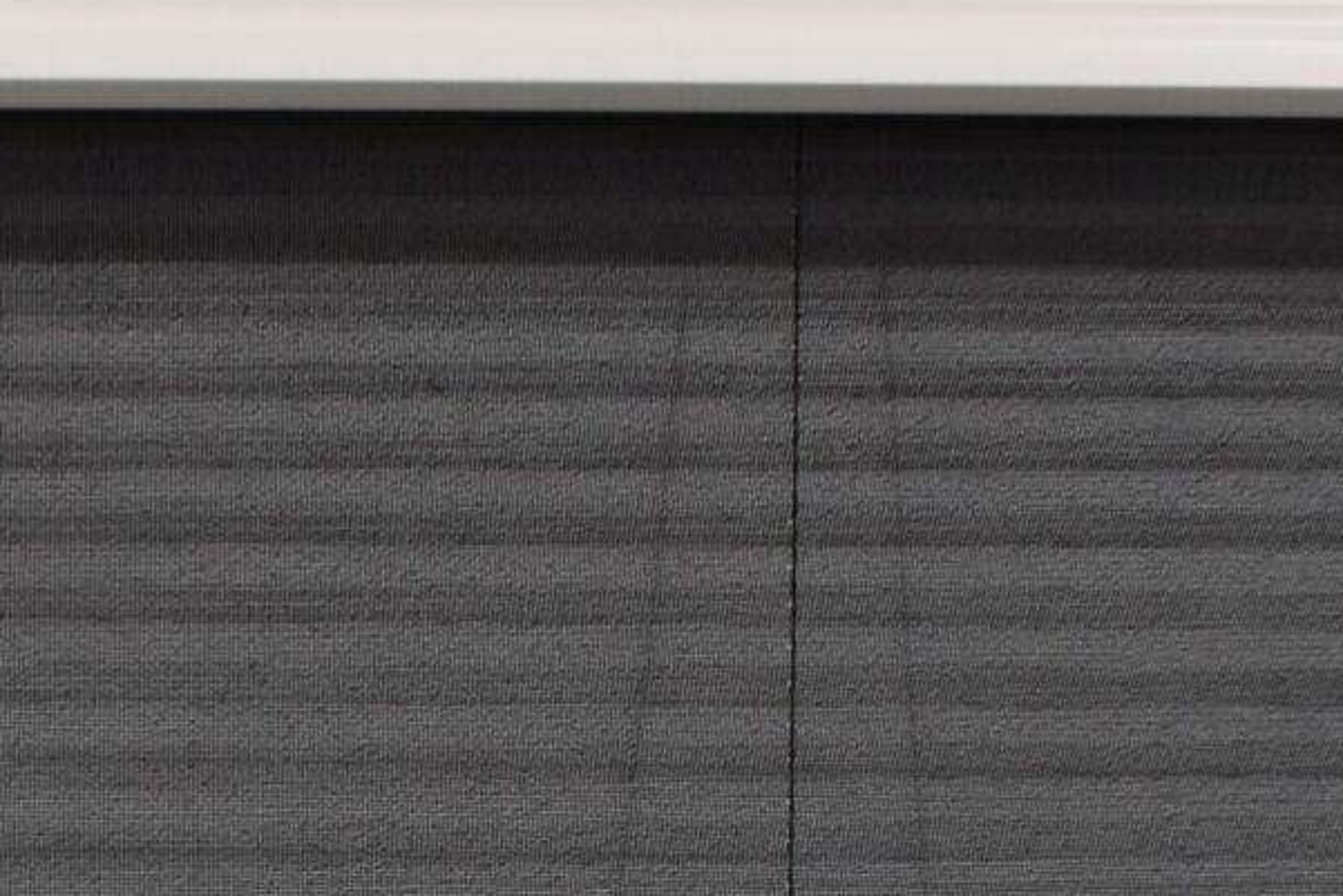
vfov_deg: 10.0
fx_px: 5005
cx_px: 121
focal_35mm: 134
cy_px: 1248
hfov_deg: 15.1
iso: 360
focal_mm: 21
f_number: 5.6
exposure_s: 1/125
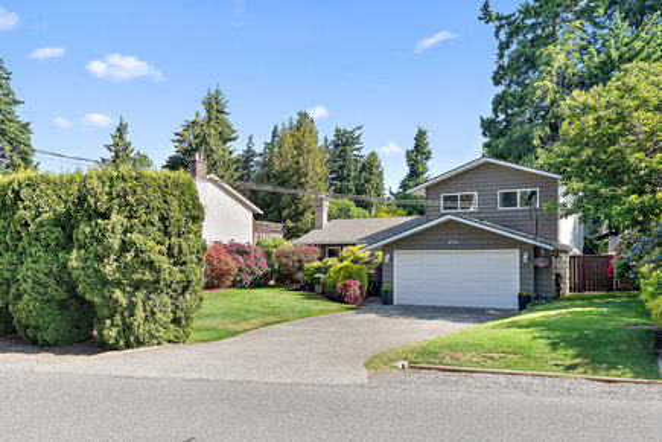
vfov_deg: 45.0
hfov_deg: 63.7
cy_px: 221
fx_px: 533
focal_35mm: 29
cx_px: 331
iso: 320
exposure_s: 1/200
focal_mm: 29
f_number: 7.1
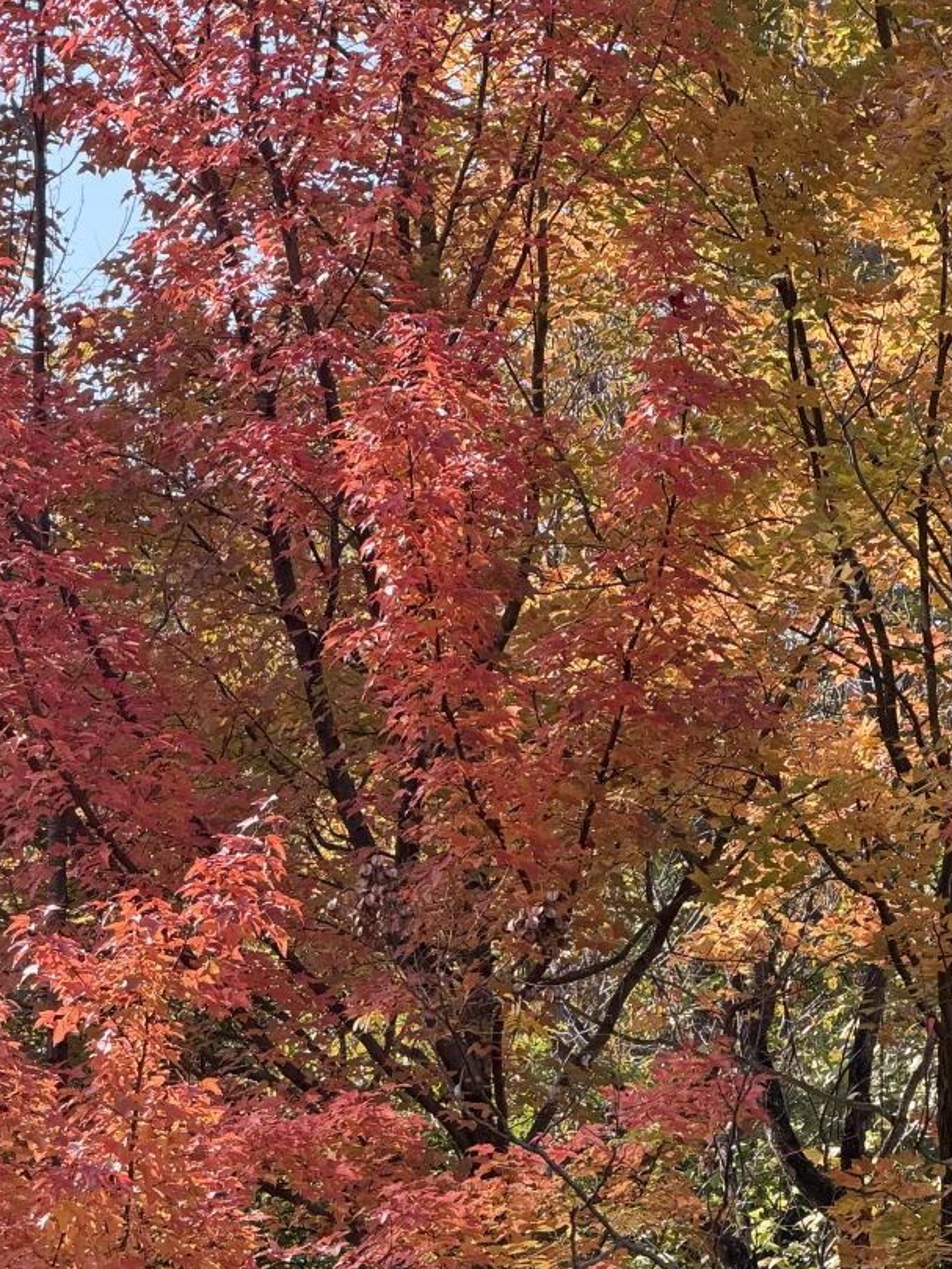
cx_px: 681
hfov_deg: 8.3
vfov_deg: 11.1
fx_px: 6525
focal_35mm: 178
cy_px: 860
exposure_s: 1/168
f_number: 2.8
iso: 50
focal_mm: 16.89
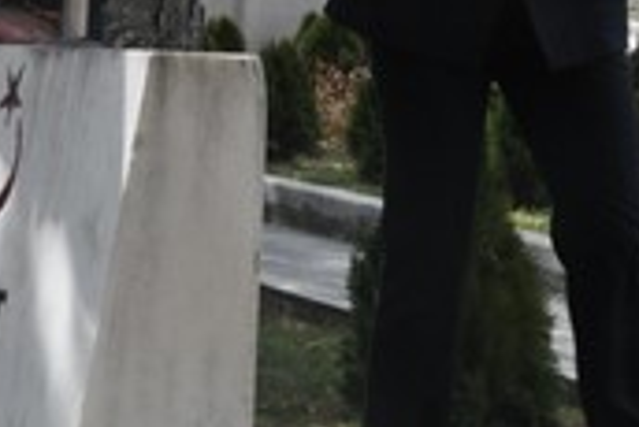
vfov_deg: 7.6
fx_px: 3215
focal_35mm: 181
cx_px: -279
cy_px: 22
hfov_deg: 11.0
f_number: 16
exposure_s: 1/250
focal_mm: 32
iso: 800
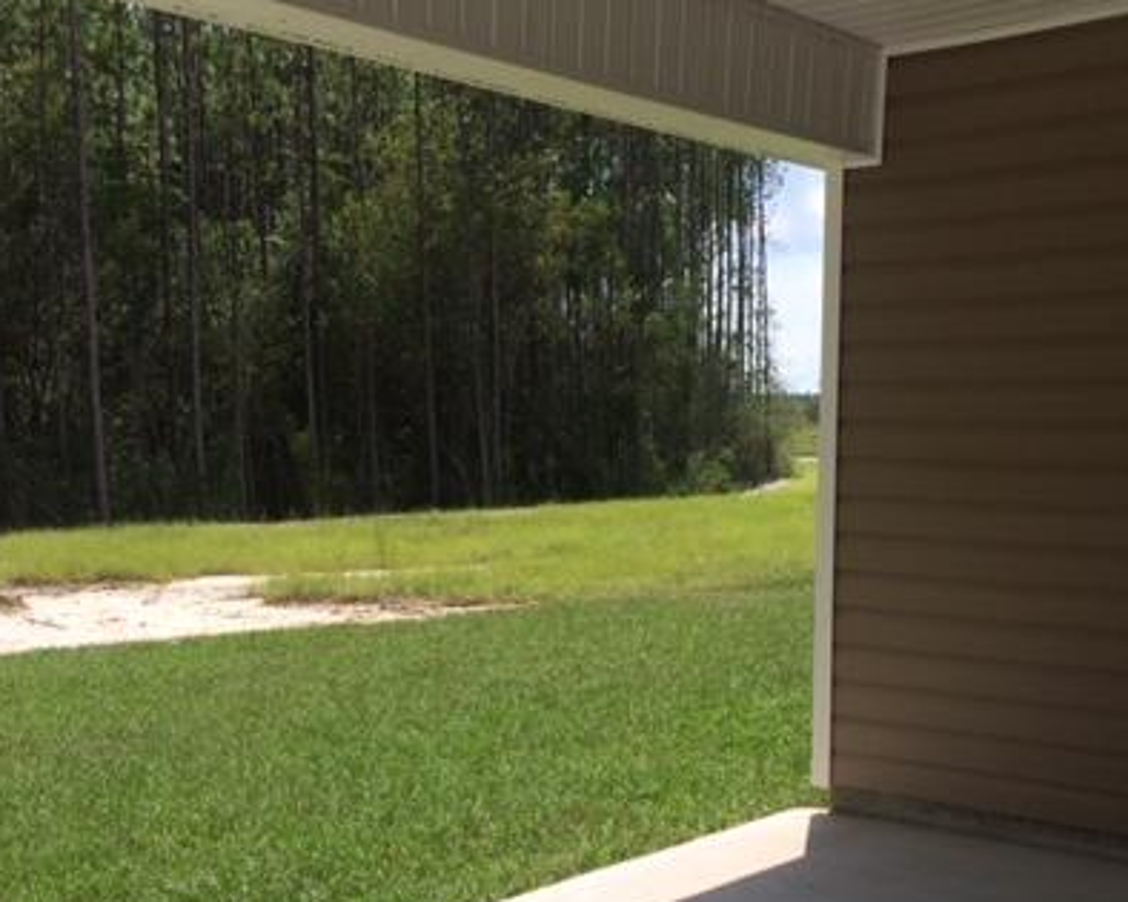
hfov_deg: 40.2
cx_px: 676
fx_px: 1535
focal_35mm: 46
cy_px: 664
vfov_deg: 32.2
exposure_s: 1/1786
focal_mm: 4.15
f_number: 2.2
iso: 32
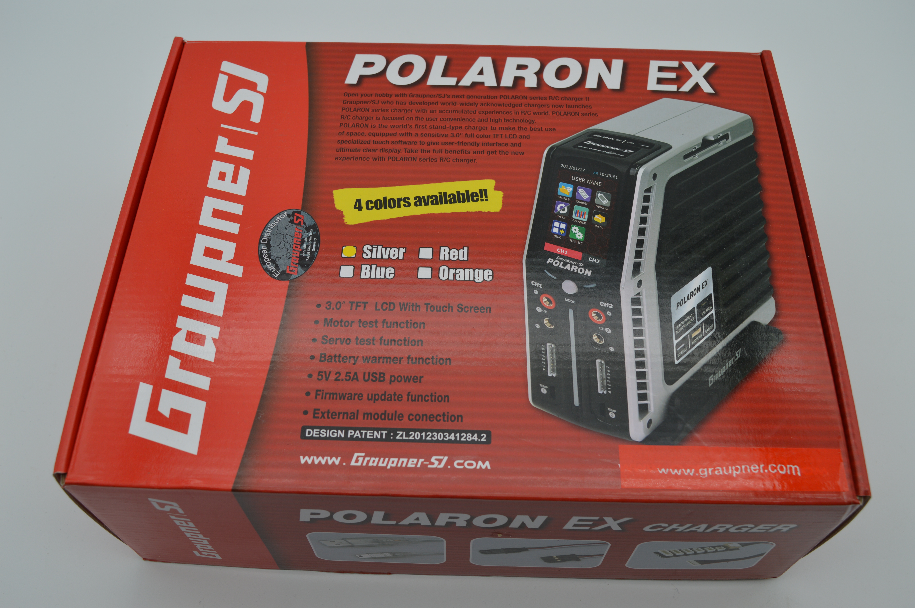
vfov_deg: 36.8
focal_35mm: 36
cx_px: 458
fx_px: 914
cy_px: 304
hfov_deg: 53.2
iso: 100
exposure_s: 1/100
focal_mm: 24
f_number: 6.3
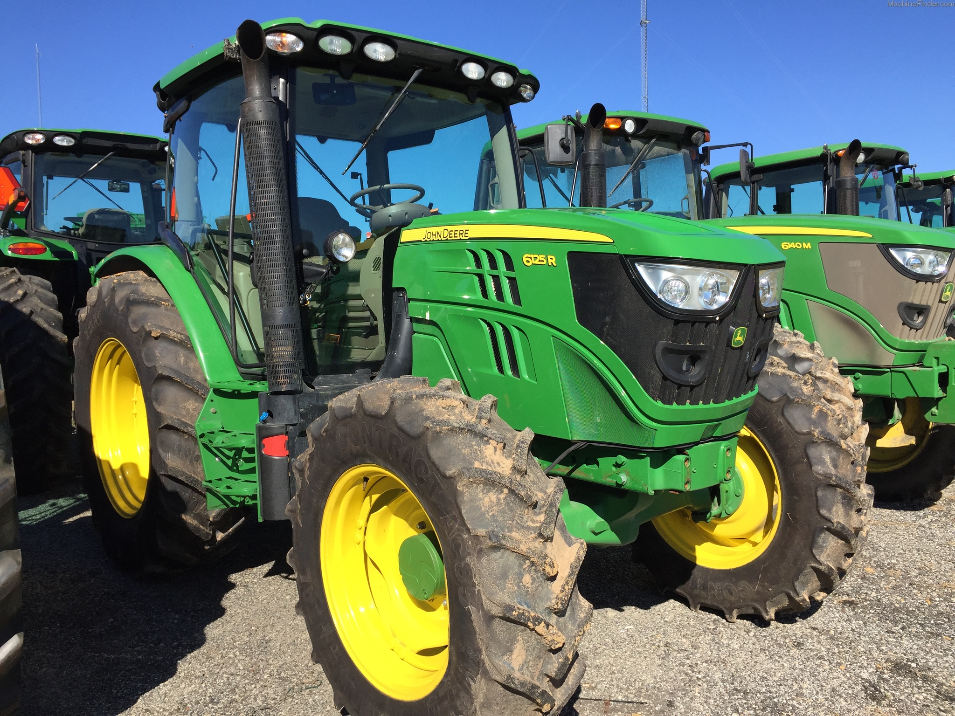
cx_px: 478
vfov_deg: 48.2
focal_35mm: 29
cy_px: 358
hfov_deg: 61.7
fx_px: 800
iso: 32
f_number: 2.2
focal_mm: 4.15
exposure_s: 1/1799
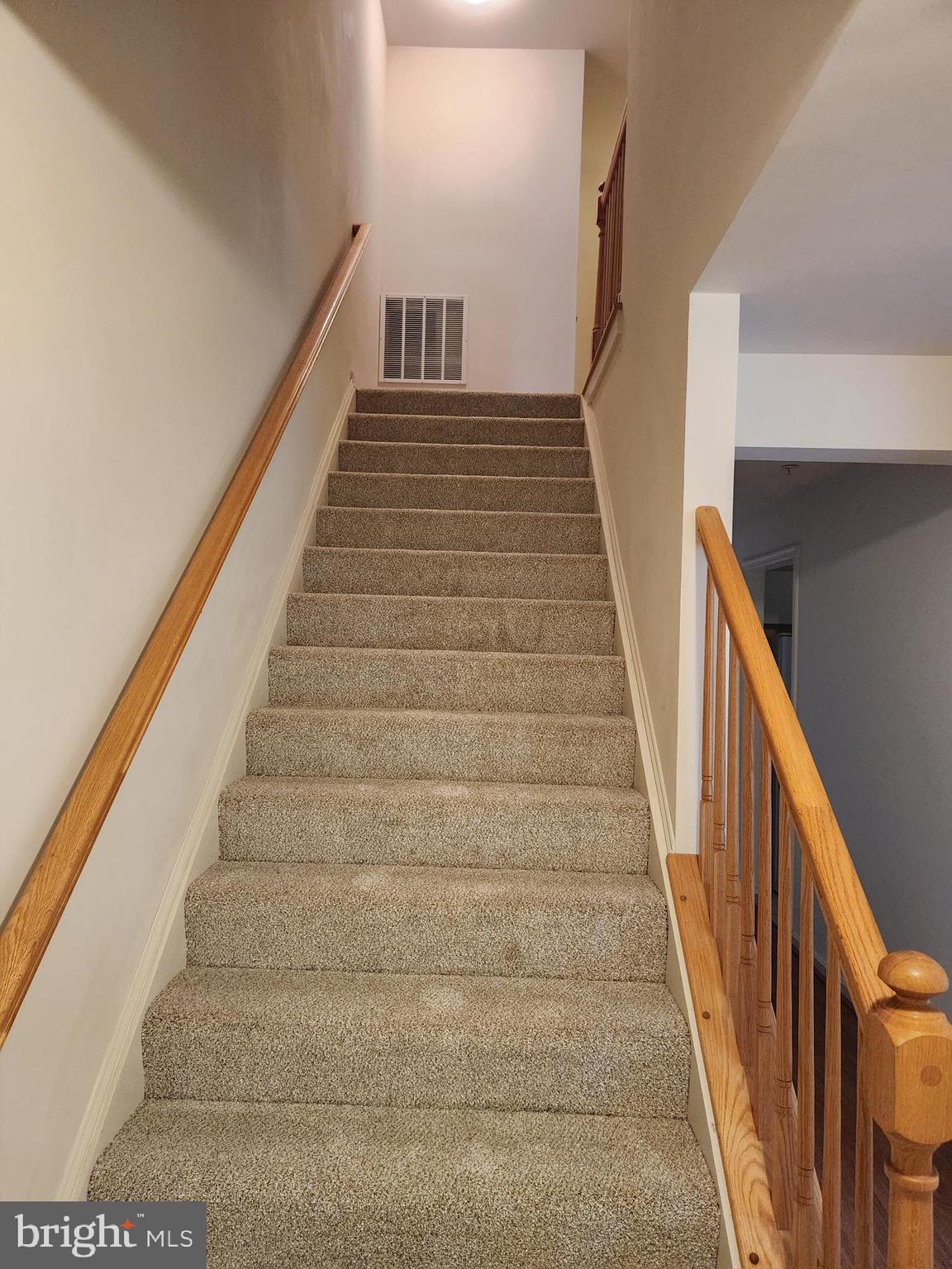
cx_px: 476
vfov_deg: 73.9
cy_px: 634
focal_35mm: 23
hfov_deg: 58.9
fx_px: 843
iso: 1000
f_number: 1.8
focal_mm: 5.4
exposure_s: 1/120
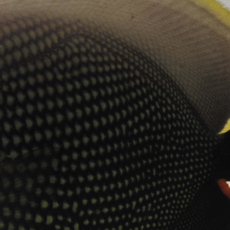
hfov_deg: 4.8
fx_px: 2760
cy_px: 160
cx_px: 38
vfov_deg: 4.8
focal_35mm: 367
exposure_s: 1/60
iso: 200
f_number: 36
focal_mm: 105
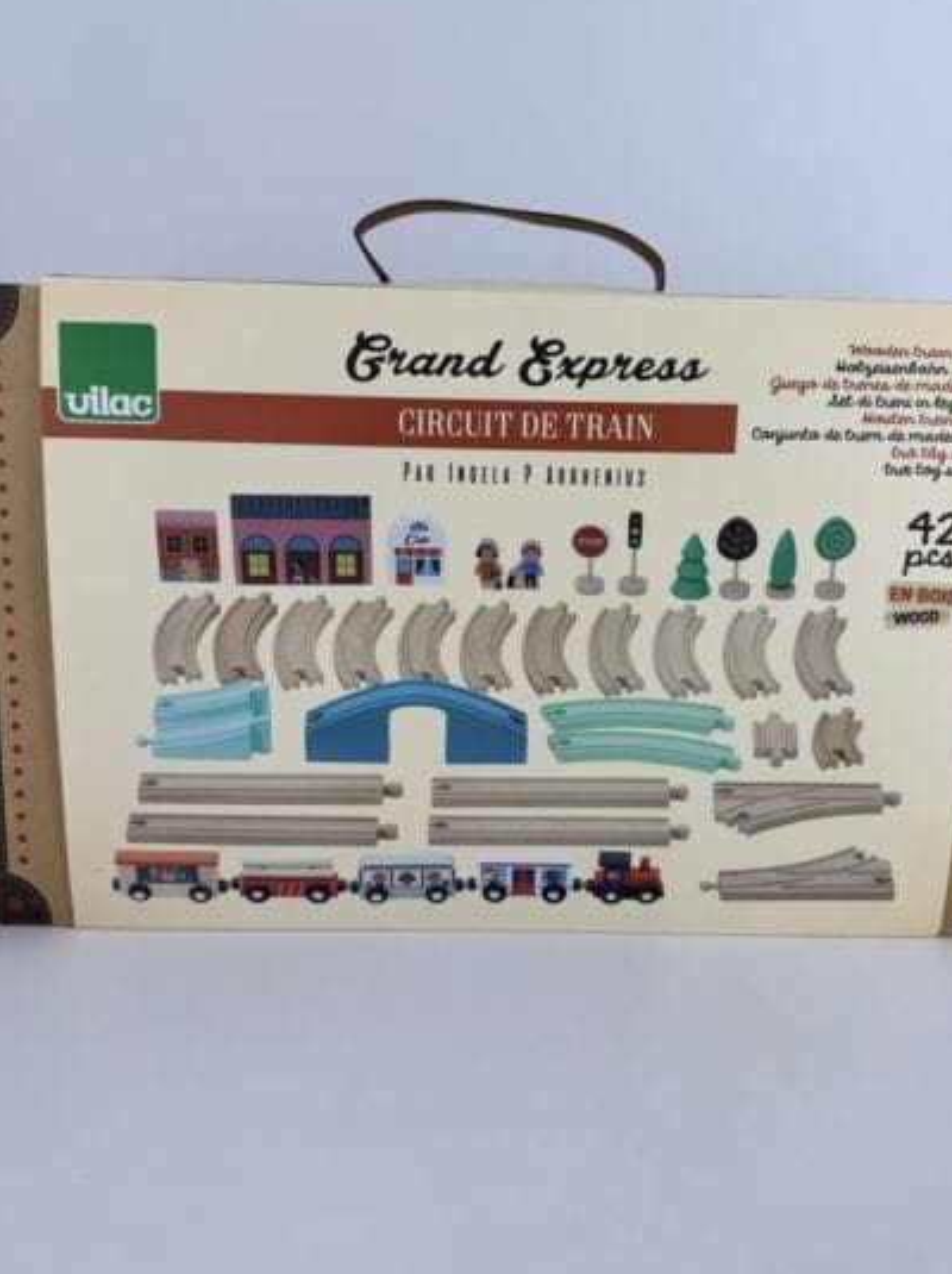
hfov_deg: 46.7
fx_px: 1102
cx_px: 514
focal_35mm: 30
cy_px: 611
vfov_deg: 60.0
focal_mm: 6.76
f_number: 1.78
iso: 80
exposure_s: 1/980
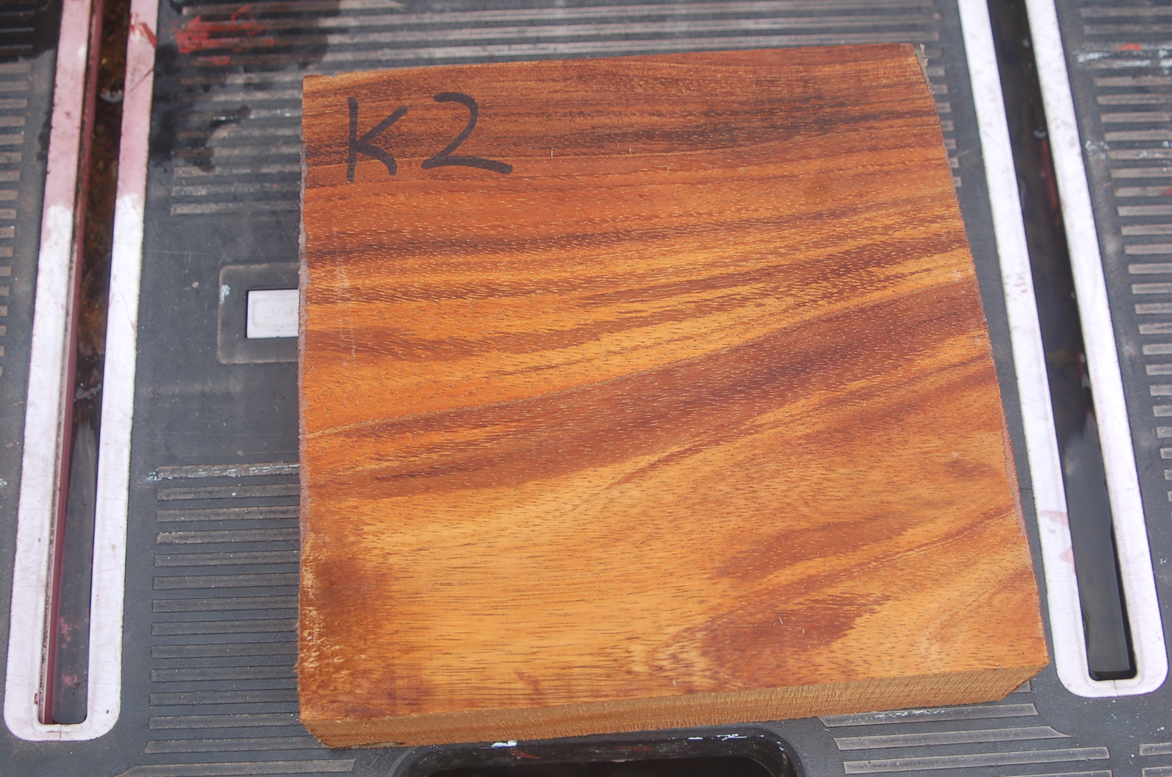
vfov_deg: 25.7
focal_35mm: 52
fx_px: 1706
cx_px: 586
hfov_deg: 37.9
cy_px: 388
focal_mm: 35
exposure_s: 1/160
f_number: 6.3
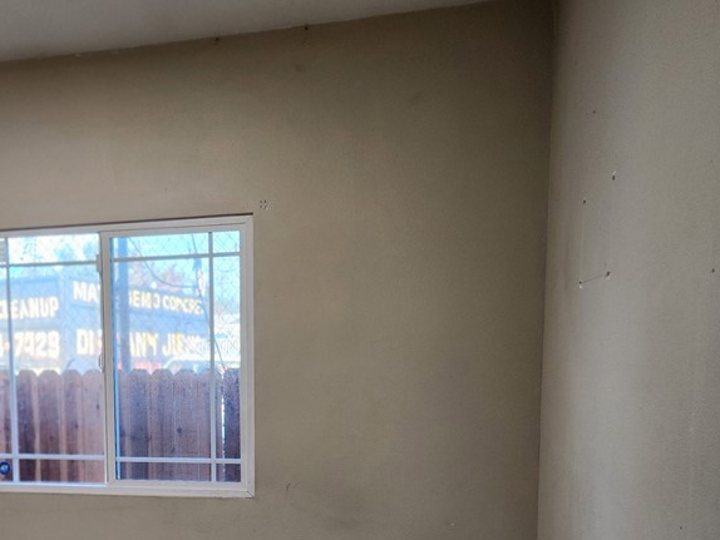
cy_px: 441
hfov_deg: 44.0
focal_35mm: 41
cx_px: 163
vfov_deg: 34.0
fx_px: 853
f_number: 1.8
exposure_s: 1/120
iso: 250
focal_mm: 5.4
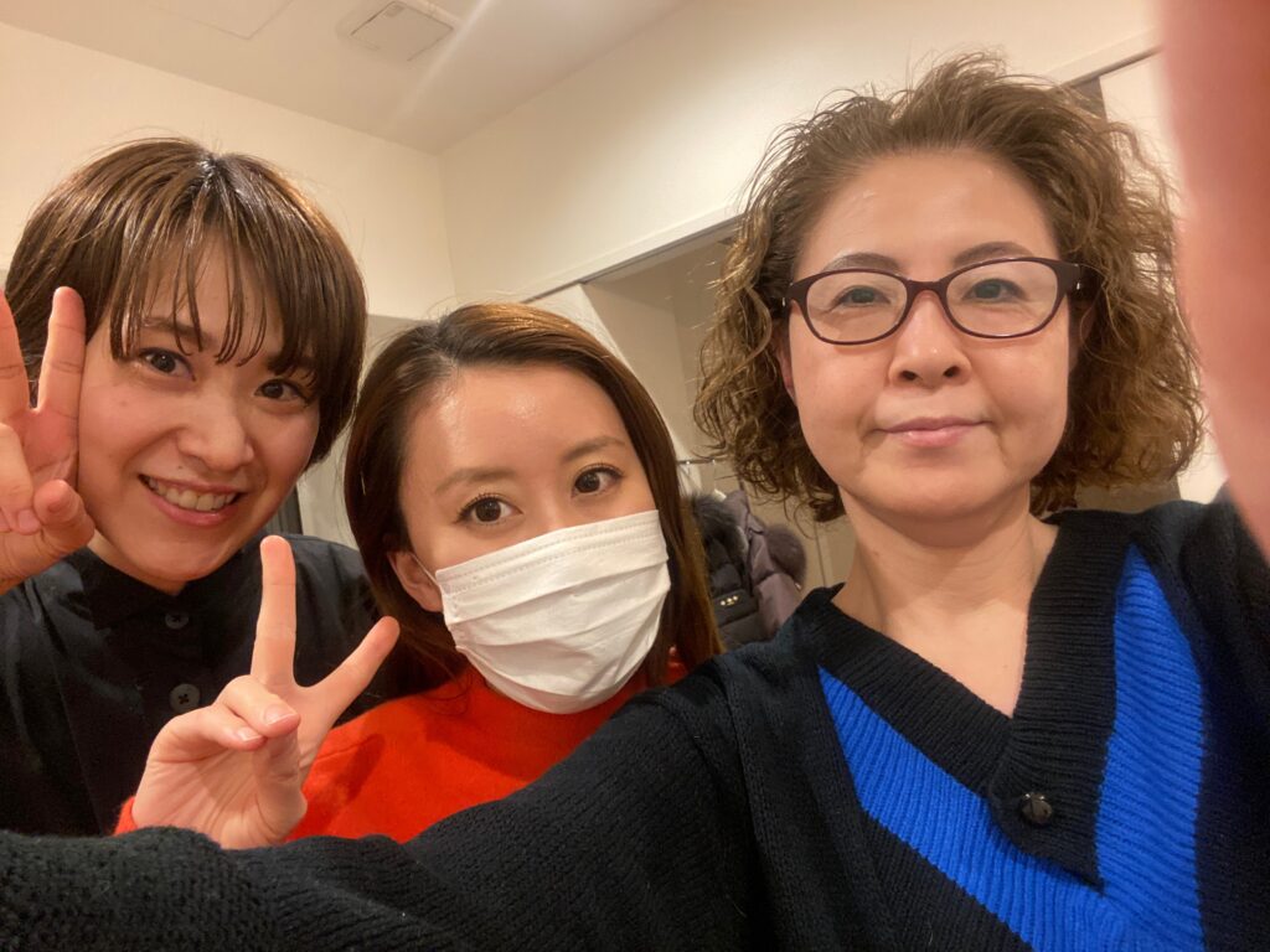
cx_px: 635
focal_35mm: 23
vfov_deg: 58.9
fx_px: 844
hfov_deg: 73.9
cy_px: 476
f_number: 2.2
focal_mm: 2.71
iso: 320
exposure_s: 1/40
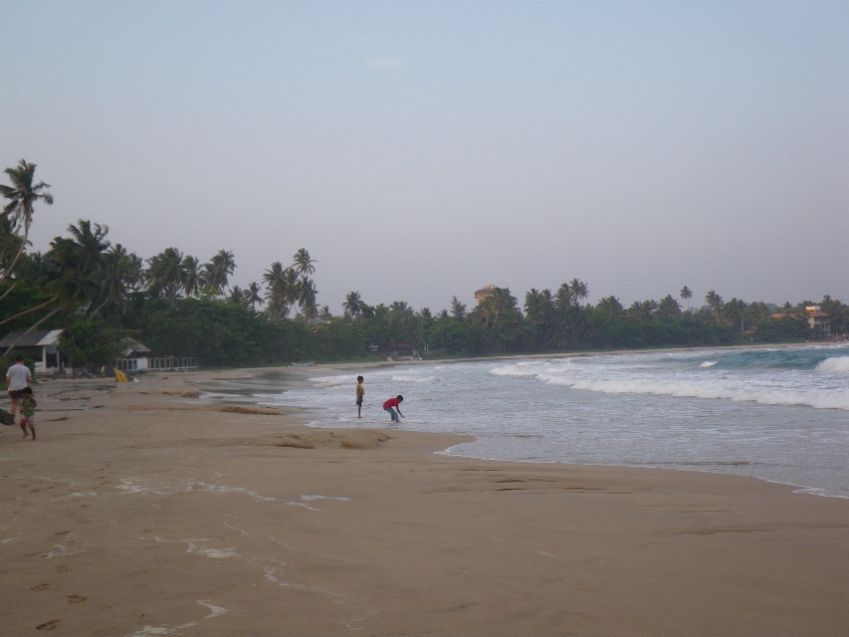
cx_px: 424
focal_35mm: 51
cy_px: 318
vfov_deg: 28.6
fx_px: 1251
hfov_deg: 37.5
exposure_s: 1/80
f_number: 4.4
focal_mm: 9.1
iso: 50
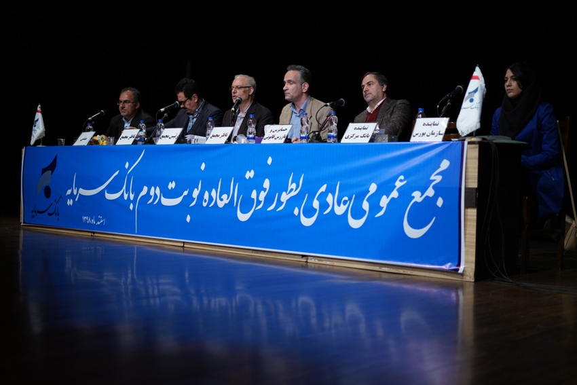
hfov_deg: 39.6
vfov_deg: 27.0
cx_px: 288
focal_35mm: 50
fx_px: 801
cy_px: 192
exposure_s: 1/160
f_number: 1.8
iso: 800
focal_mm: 50
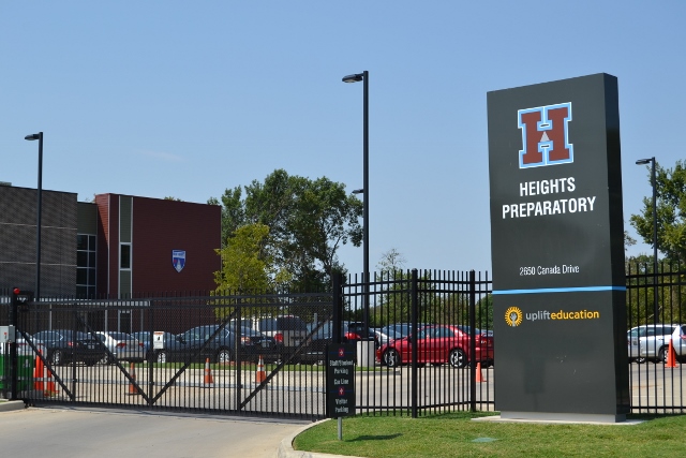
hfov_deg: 35.0
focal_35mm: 57
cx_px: 343
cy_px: 229
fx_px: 1086
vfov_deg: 23.8
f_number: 8
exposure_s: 1/250
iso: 100
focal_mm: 38
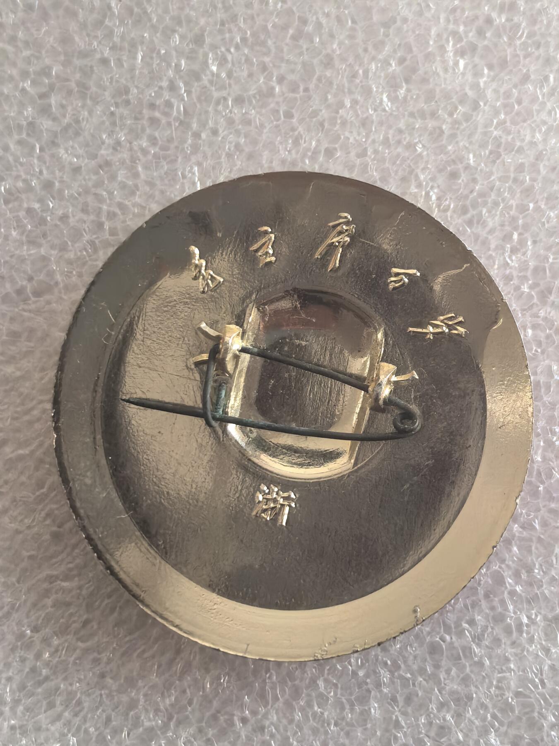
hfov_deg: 18.0
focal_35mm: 82
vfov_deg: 23.8
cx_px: 280
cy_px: 373
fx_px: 1766
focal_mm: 5.75
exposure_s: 1/200
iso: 1250
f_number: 2
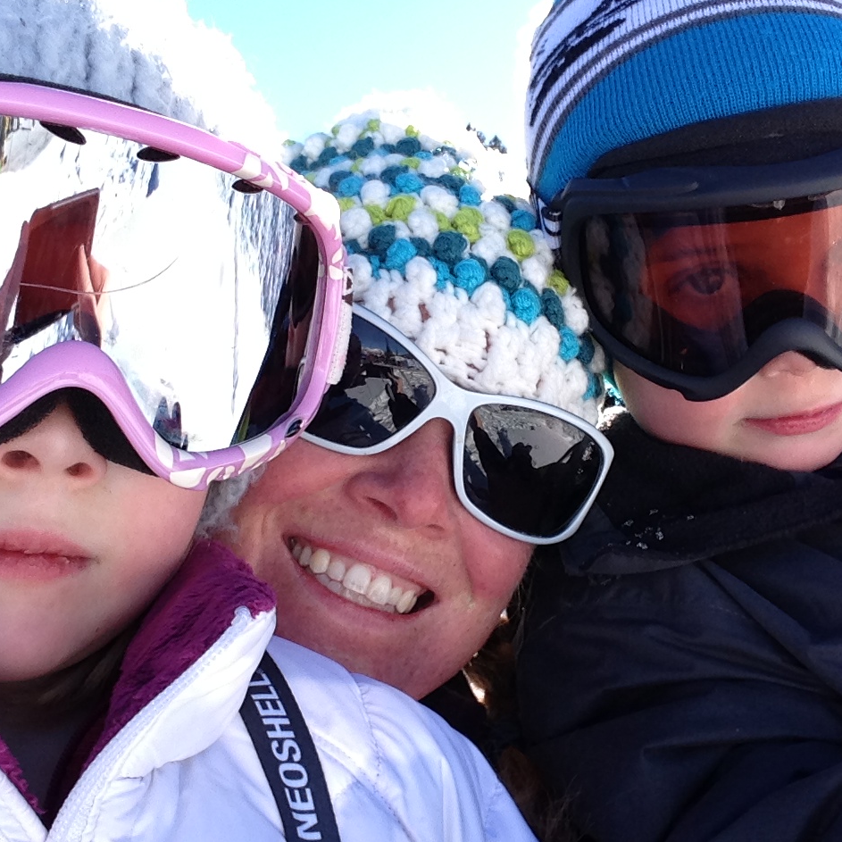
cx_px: 402
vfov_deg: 40.0
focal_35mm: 42
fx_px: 1156
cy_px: 416
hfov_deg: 40.0
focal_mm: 2.18
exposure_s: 1/359
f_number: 2.4
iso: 32
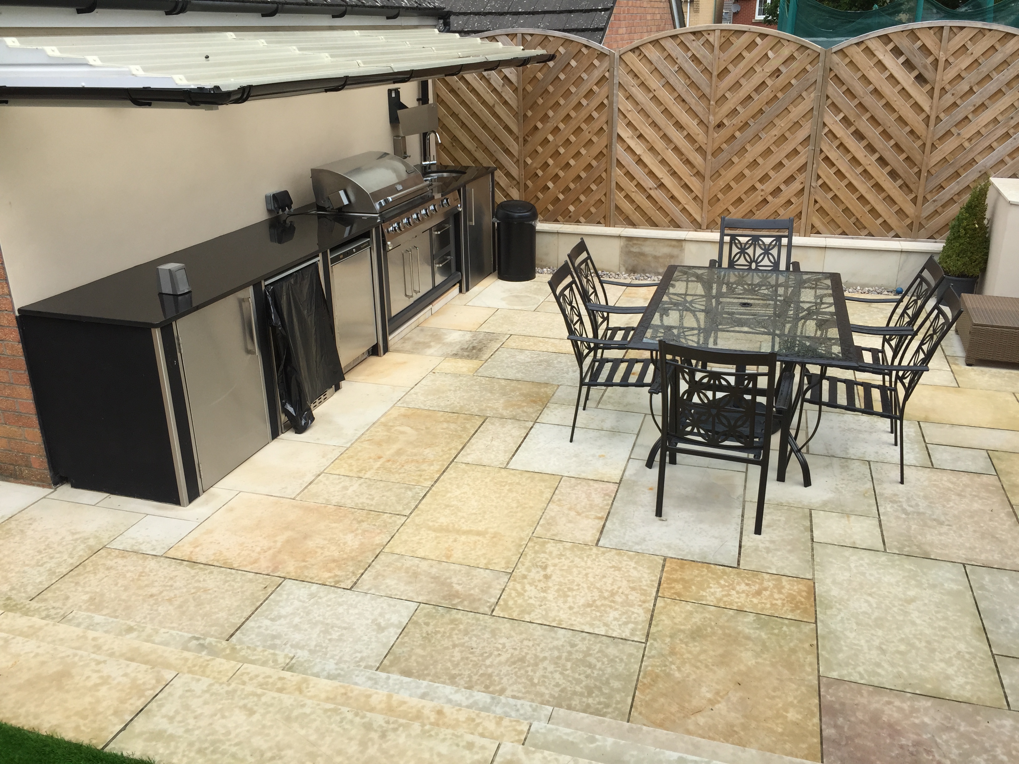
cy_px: 382
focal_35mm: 29
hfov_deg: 61.7
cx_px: 510
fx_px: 854
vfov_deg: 48.2
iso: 32
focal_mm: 4.15
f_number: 2.2
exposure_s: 1/648
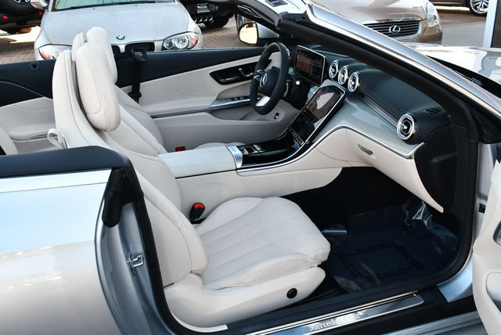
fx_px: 501
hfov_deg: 53.1
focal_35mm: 36
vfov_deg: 36.9
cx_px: 250
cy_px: 168
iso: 400
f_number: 4.5
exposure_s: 1/250
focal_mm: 18
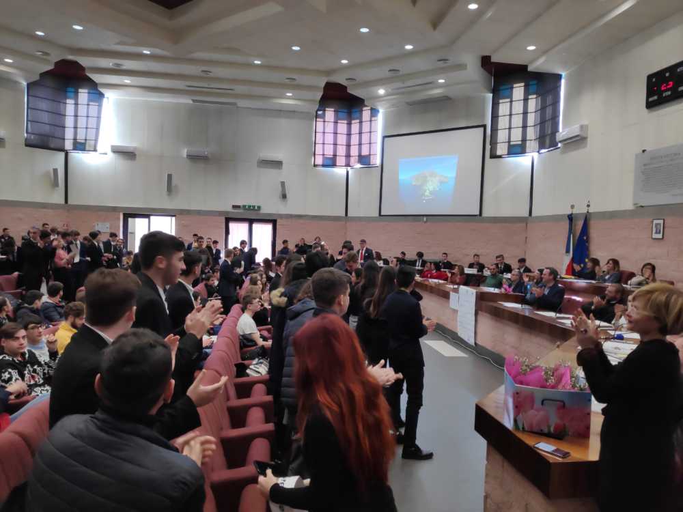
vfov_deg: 66.0
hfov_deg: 81.7
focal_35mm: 20
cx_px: 342
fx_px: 395
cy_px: 256
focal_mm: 3.94
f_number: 1.9
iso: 200
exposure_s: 1/50
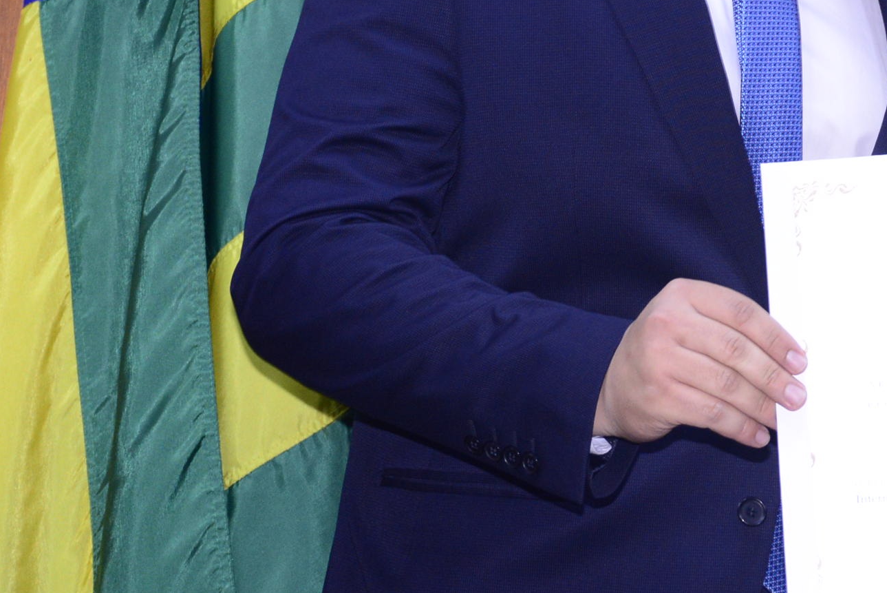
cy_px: 31
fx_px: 4314
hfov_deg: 11.6
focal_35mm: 175
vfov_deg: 7.8
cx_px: 901
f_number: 5.6
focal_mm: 75
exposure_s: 1/60
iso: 2500
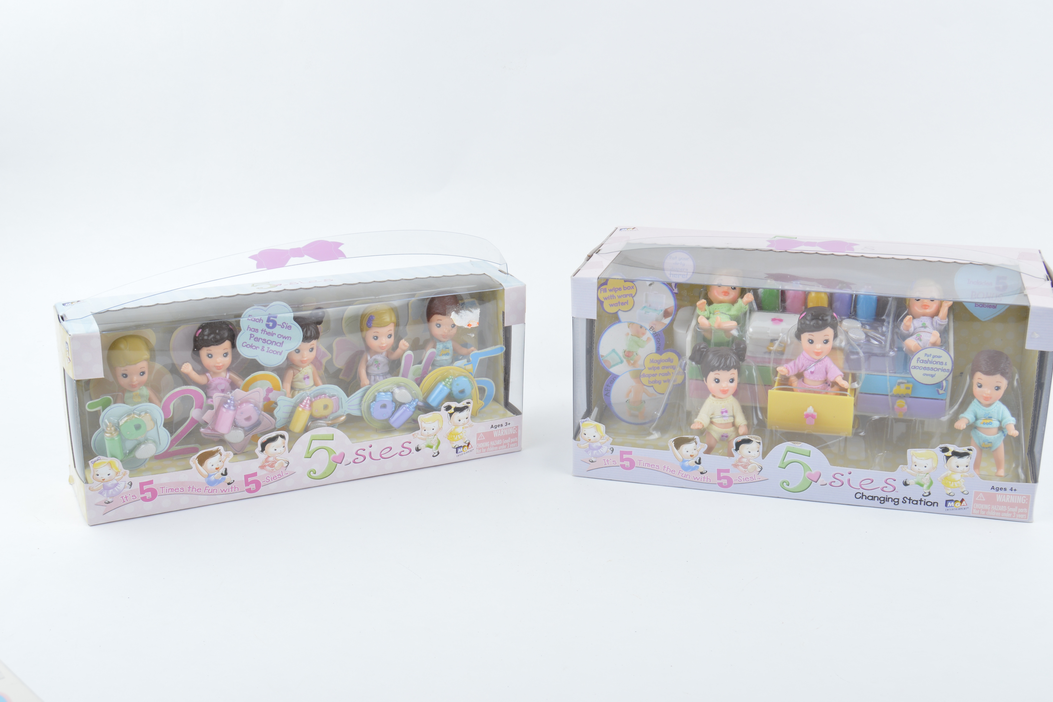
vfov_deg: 33.4
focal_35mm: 40
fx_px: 1170
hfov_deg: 48.5
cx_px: 533
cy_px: 347
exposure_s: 1/25
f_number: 9
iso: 100
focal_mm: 26
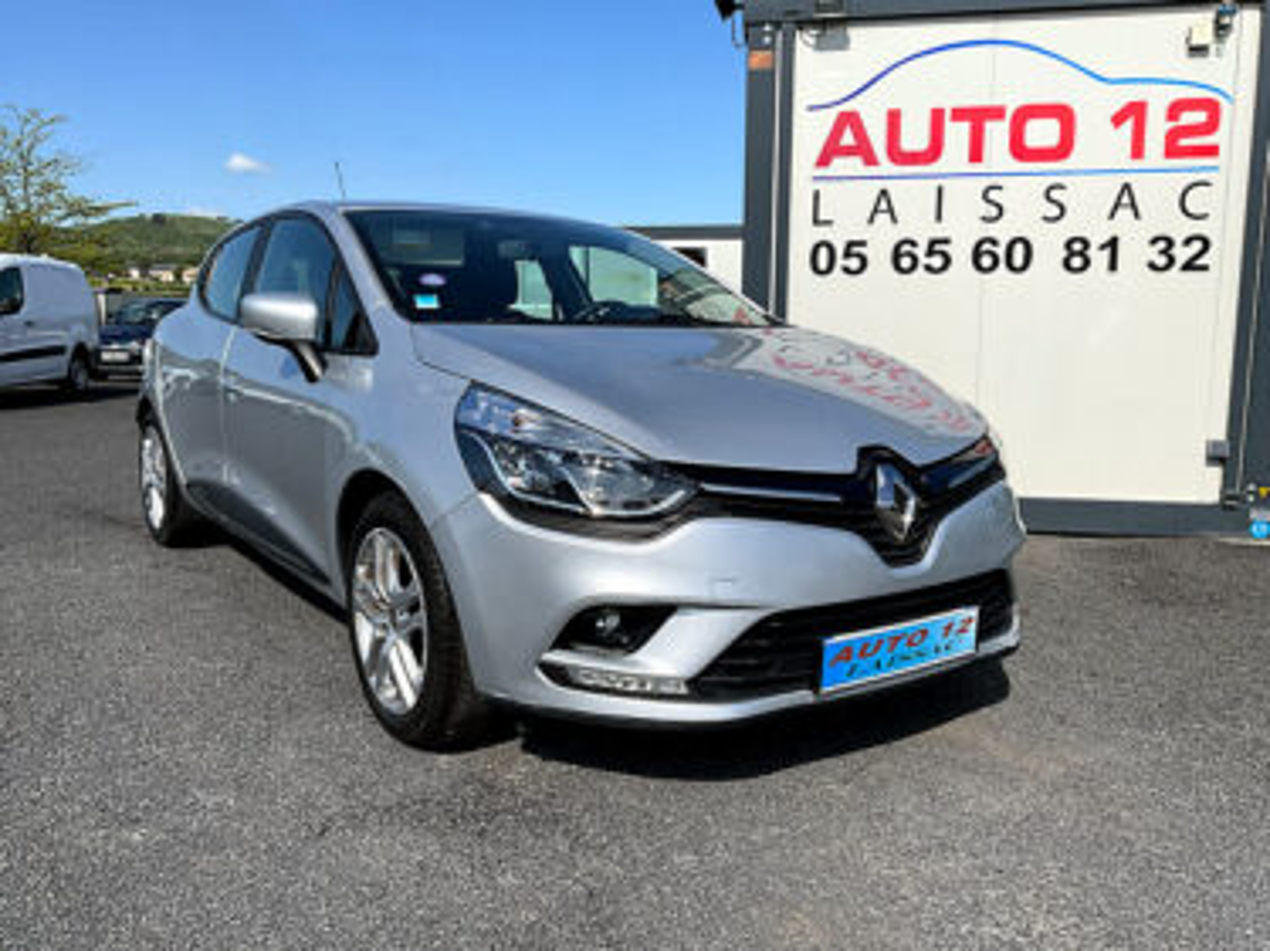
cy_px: 476
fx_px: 1064
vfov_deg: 48.2
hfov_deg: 61.7
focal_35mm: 29
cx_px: 635
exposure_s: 1/2320
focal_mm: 3
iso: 25
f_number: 1.8
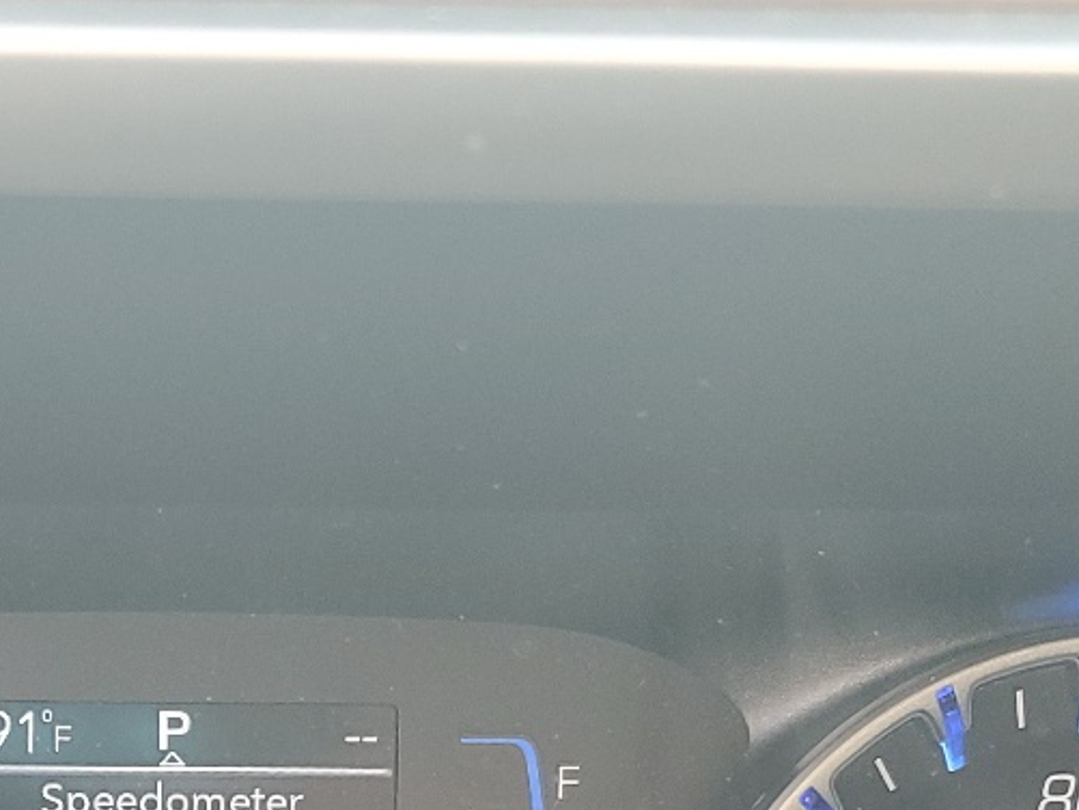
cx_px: 134
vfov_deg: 16.9
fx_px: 2588
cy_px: 1010
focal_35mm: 83
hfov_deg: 23.0
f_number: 1.5
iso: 74
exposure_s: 1/120
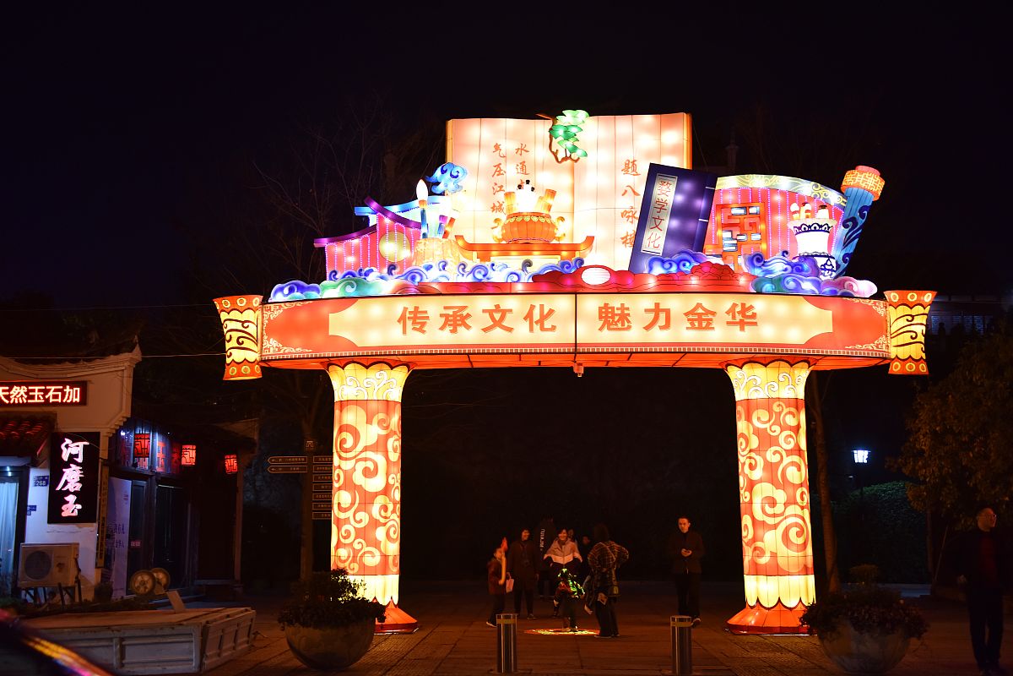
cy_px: 338
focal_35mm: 48
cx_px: 506
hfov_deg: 41.1
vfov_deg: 28.1
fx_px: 1351
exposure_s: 1/50
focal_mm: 48
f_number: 2.8
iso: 1000
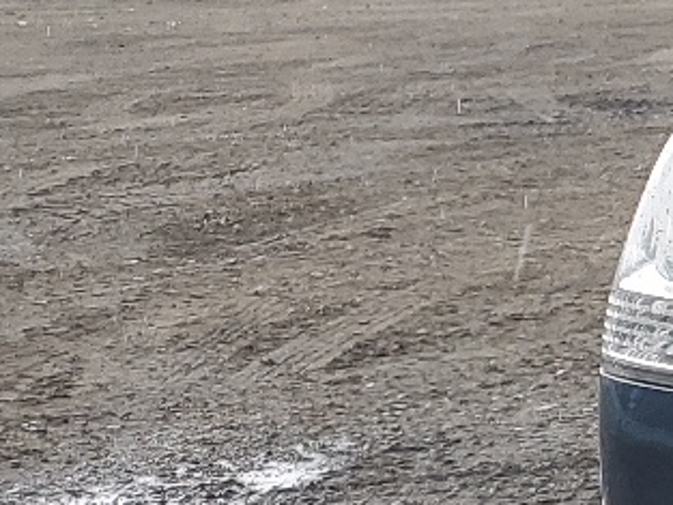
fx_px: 2587
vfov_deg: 11.1
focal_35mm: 133
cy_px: 436
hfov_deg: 11.7
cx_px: 1696
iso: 50
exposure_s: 1/455
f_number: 1.5
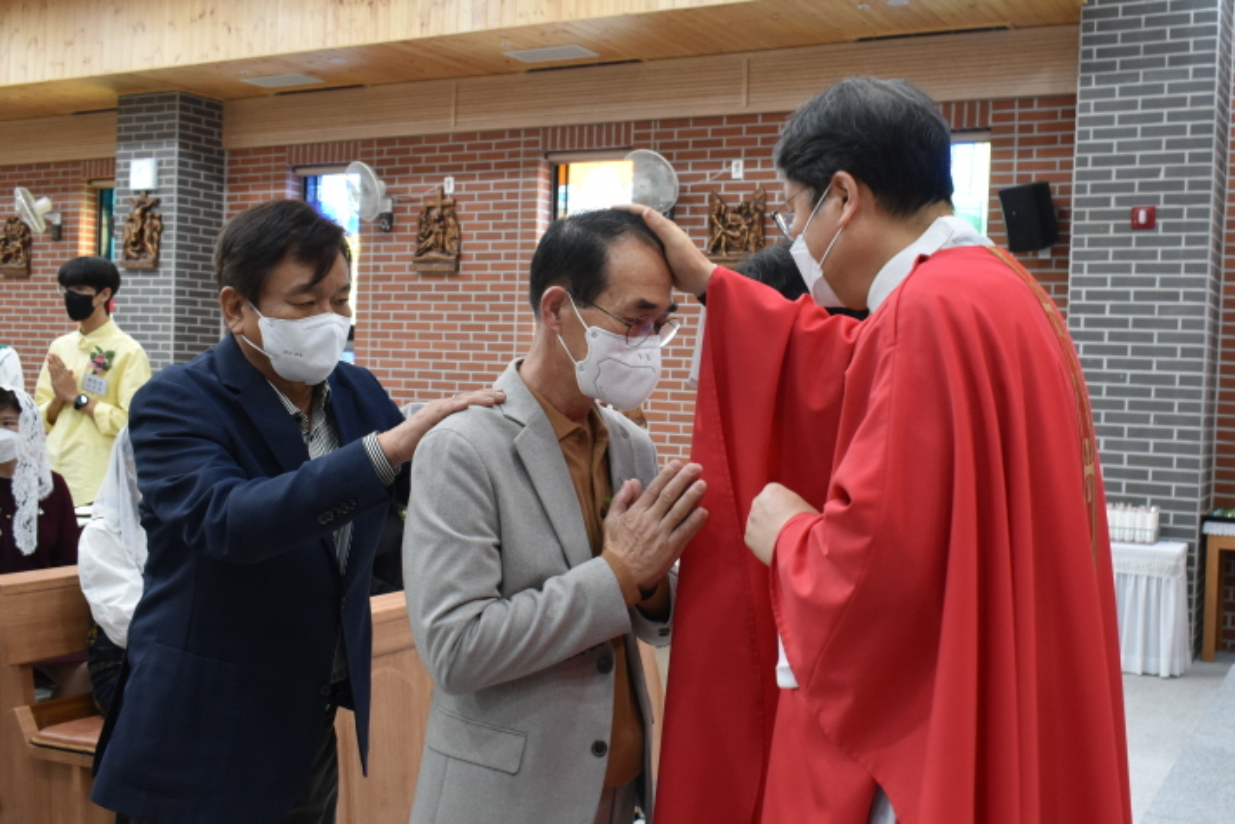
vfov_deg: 40.0
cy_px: 412
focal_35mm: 33
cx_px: 618
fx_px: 1132
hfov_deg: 57.2
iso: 1000
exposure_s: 1/15
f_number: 6.3
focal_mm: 22
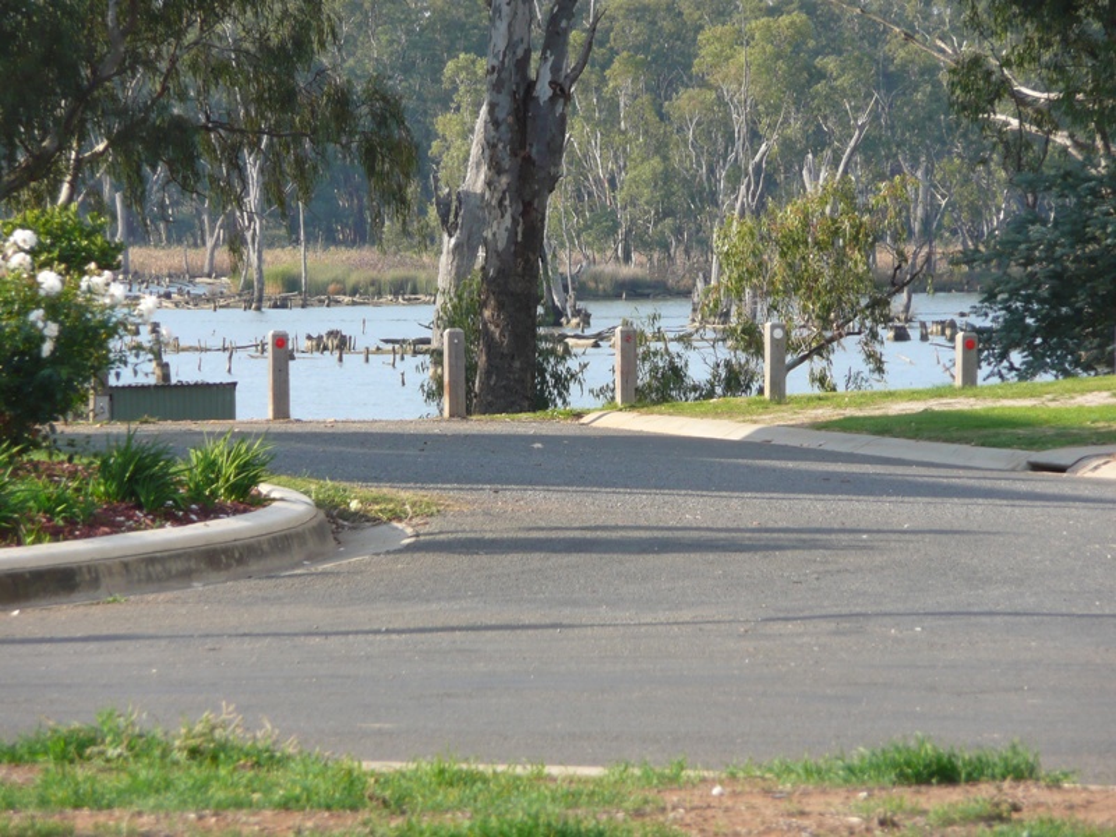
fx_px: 8253
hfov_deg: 7.7
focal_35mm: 256
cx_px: 558
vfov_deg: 5.8
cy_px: 418
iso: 100
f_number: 4.9
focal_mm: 42
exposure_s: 1/200
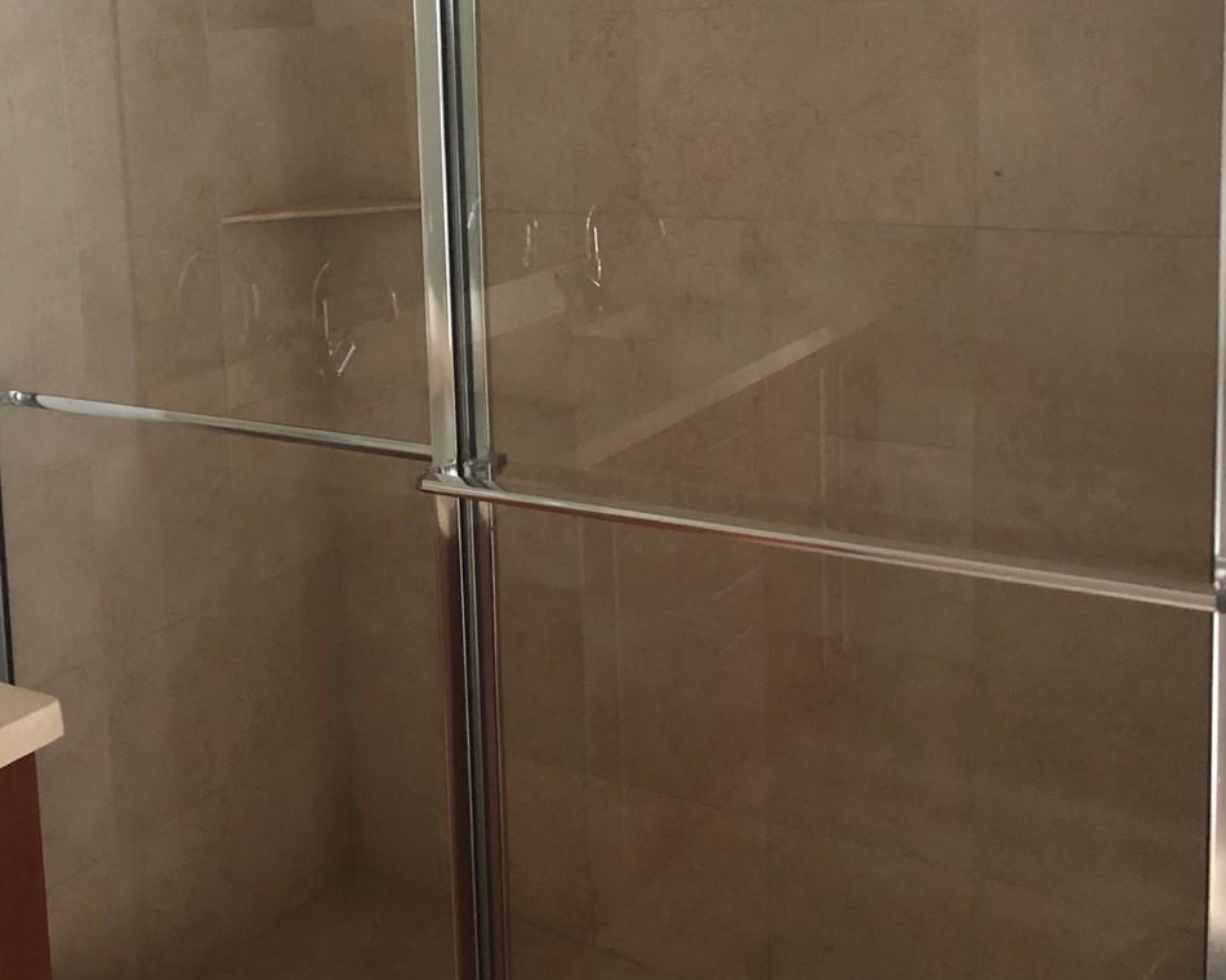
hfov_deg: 39.8
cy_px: 255
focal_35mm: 46
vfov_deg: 32.2
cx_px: 397
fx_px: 1668
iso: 100
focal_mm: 4
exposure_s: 1/5
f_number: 1.8
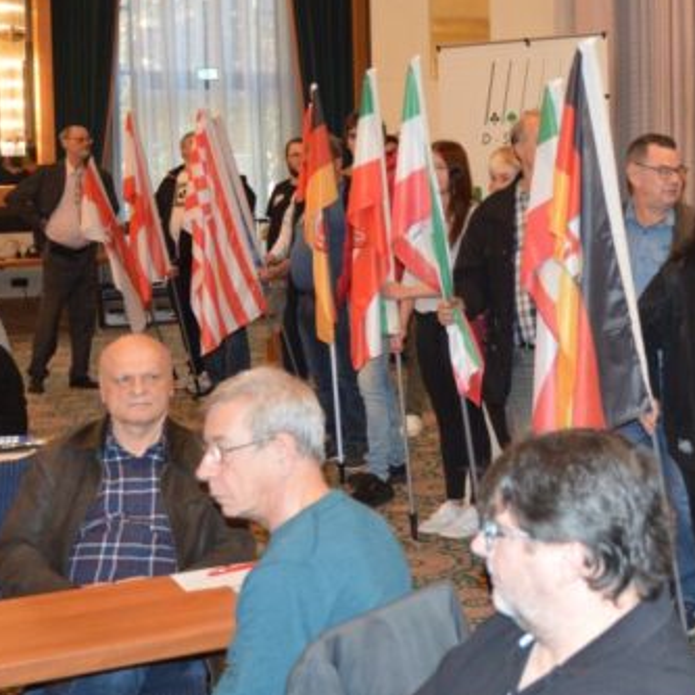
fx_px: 1565
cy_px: 208
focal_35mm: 69
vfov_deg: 24.8
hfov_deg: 23.9
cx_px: 703
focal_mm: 25
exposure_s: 1/60
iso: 800
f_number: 3.8
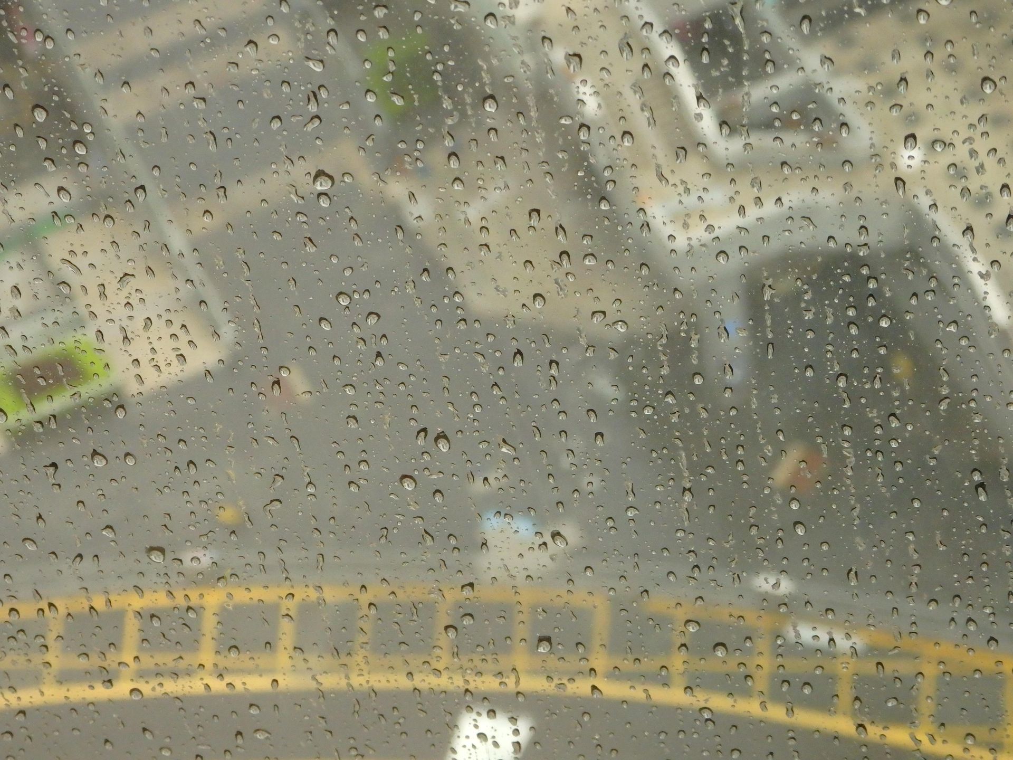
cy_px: 380
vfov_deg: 12.8
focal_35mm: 116
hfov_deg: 17.0
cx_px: 506
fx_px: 3395
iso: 800
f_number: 5.2
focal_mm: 20.9
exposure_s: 1/60
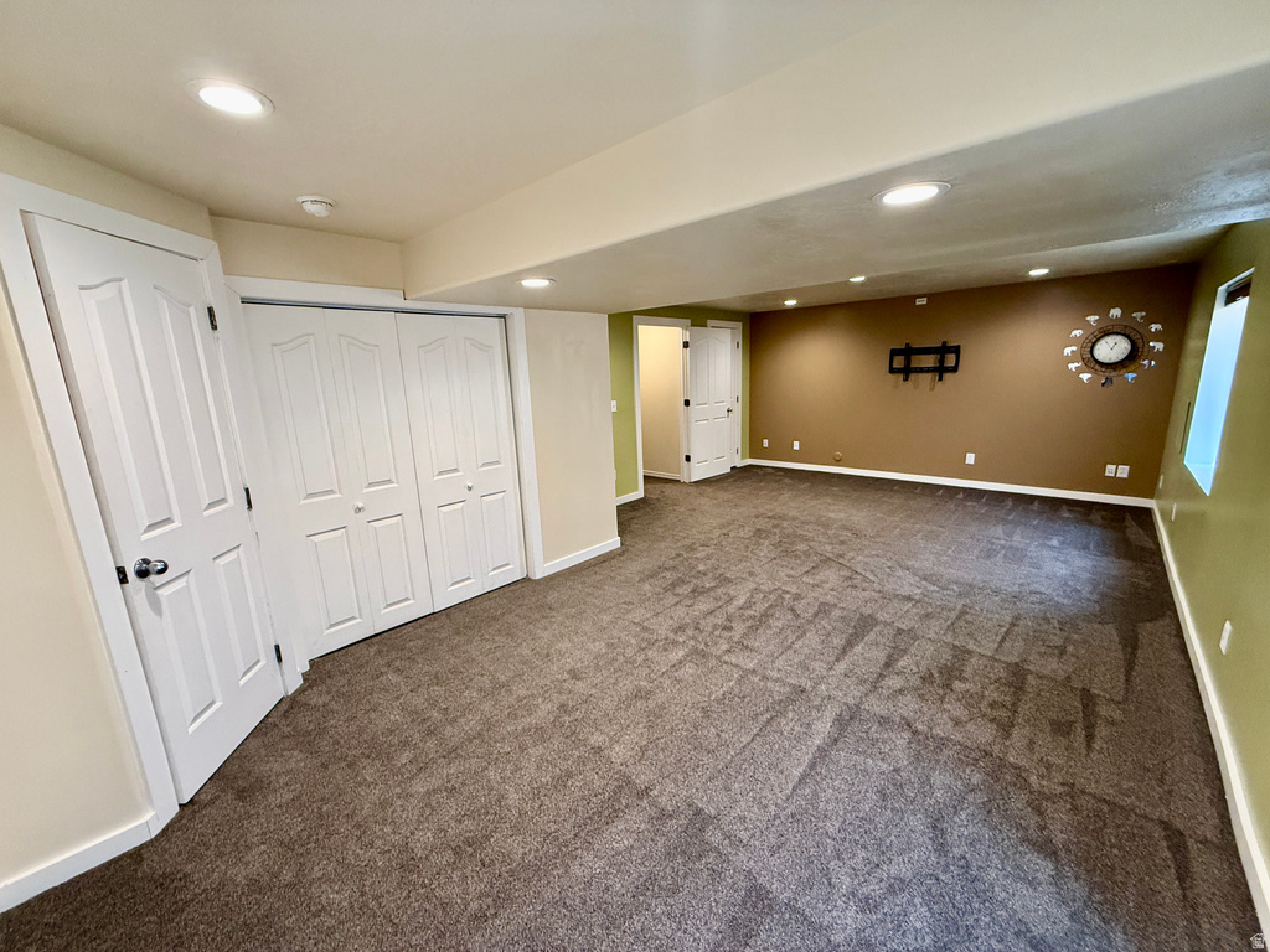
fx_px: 514
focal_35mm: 14
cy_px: 476
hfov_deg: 102.1
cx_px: 635
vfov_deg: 85.7
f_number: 2.2
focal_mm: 2.22
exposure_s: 1/120
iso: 250
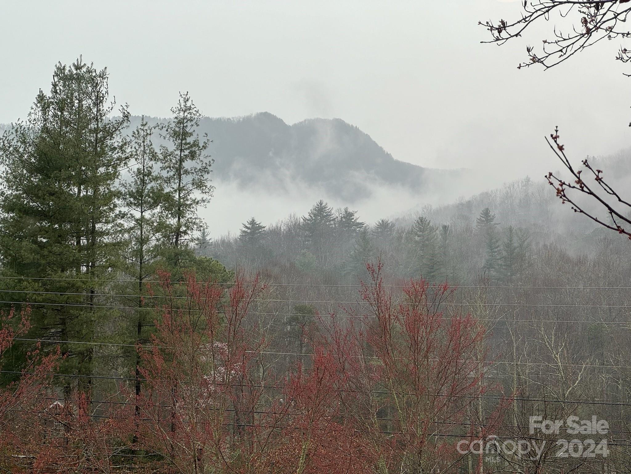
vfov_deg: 19.1
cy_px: 237
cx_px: 316
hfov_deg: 25.3
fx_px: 1404
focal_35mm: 77
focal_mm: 9
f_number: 2.8
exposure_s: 1/180
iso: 25
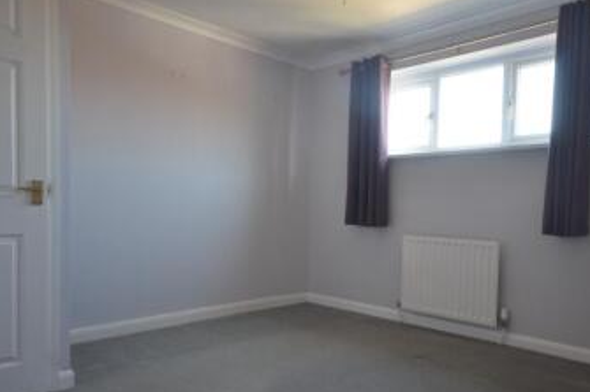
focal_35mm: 28
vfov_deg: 46.6
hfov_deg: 65.8
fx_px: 454
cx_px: 329
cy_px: 229
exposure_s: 1/60
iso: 720
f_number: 4.5
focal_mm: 13
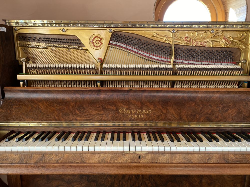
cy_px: 94
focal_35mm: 26
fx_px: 188
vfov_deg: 53.1
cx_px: 125
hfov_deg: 67.3
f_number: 1.8
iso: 125
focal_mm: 4.25
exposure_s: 1/97
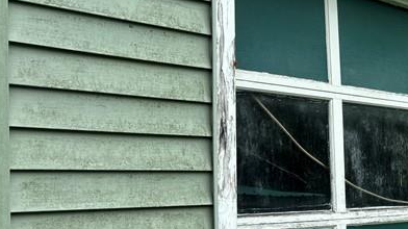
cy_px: 157
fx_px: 800
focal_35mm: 74
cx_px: 495
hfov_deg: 25.5
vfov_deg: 16.2
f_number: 1.6
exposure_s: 1/1220
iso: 50
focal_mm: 5.96
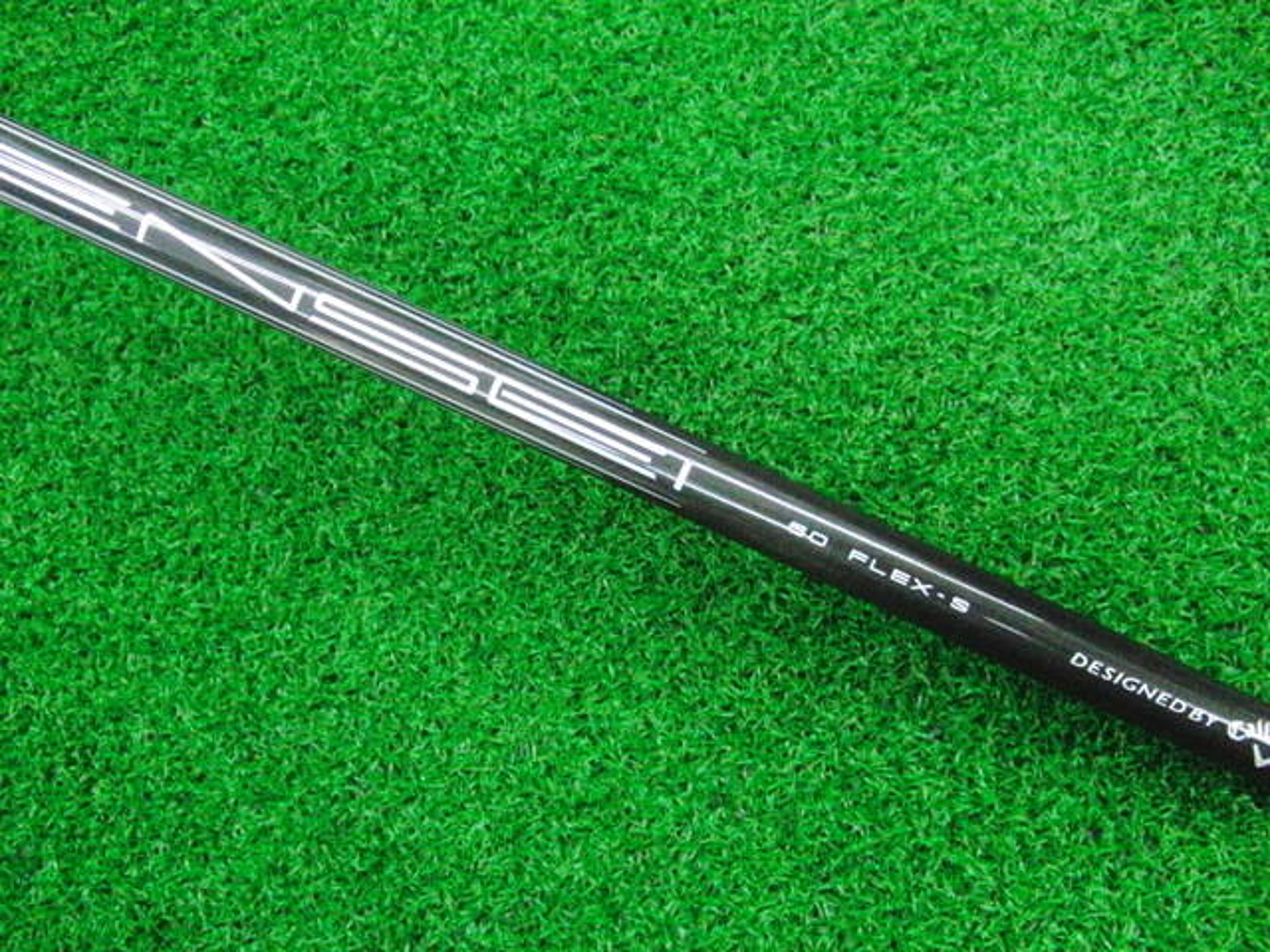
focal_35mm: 37
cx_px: 635
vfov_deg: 38.7
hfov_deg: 50.1
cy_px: 476
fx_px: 1357
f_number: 3.6
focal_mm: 6.42
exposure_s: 1/200
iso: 3200
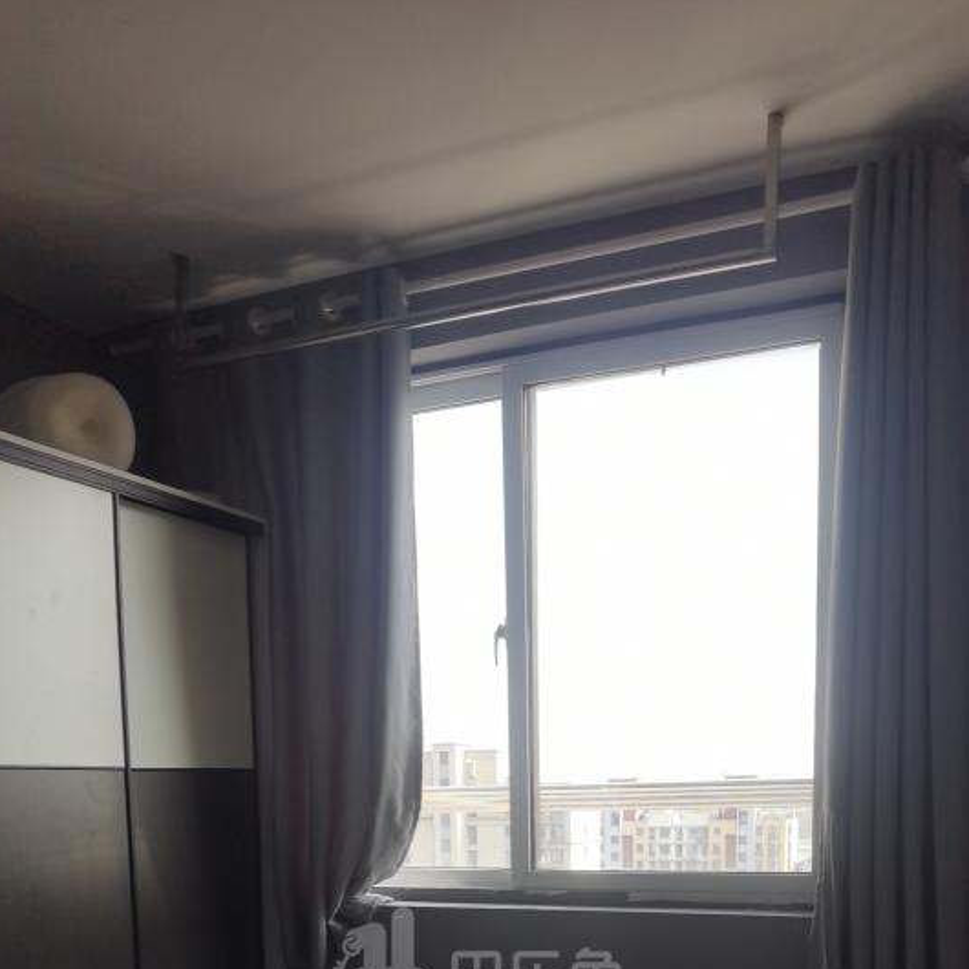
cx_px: 479
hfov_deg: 51.1
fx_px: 1013
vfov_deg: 44.0
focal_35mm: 32
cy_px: 959
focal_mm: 4.4
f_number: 1.8
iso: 50
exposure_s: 1/229
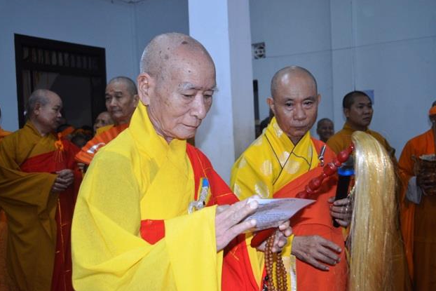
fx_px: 448
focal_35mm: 37
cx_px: 217
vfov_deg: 36.0
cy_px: 144
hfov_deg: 51.9
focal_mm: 24
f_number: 4
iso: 800
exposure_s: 1/60
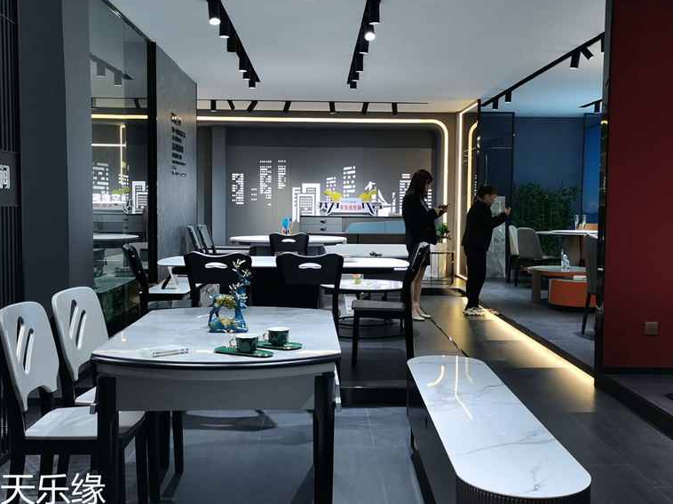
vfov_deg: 37.7
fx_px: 739
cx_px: 349
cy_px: 248
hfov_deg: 49.0
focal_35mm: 38
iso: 100
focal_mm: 5.58
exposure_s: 1/100
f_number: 1.8
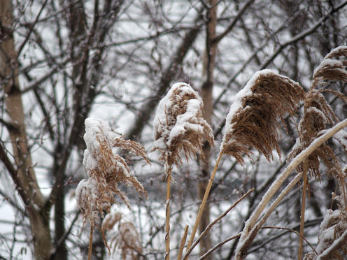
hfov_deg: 6.6
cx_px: 174
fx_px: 3007
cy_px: 130
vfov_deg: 5.0
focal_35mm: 300
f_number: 2.8
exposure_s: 1/320
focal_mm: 64.3
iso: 100
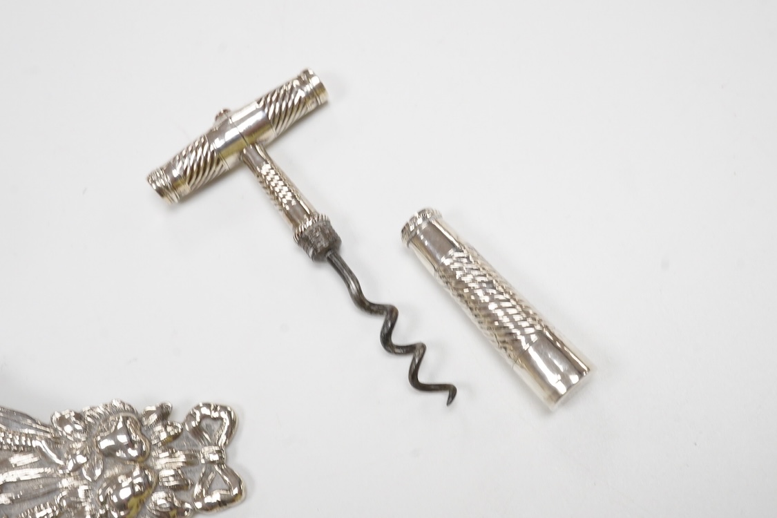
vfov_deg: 29.9
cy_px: 259
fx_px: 971
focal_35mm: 45
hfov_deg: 43.6
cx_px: 388
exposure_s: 1/100
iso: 2500
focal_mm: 30
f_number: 18
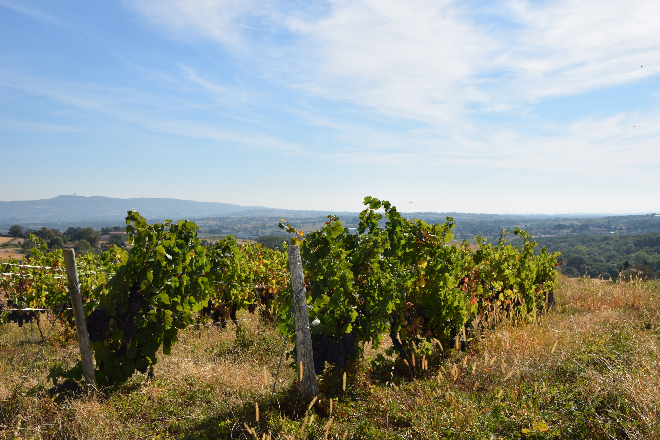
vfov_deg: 34.2
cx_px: 330
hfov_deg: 49.6
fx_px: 715
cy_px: 220
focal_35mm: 39
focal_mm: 26
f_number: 11
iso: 100
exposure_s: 1/200
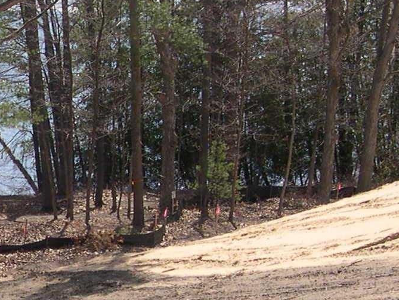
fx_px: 1487
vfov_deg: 11.4
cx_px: -179
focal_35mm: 129
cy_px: 255
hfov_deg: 14.4
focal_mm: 8
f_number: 7.6
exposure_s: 1/141
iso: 100
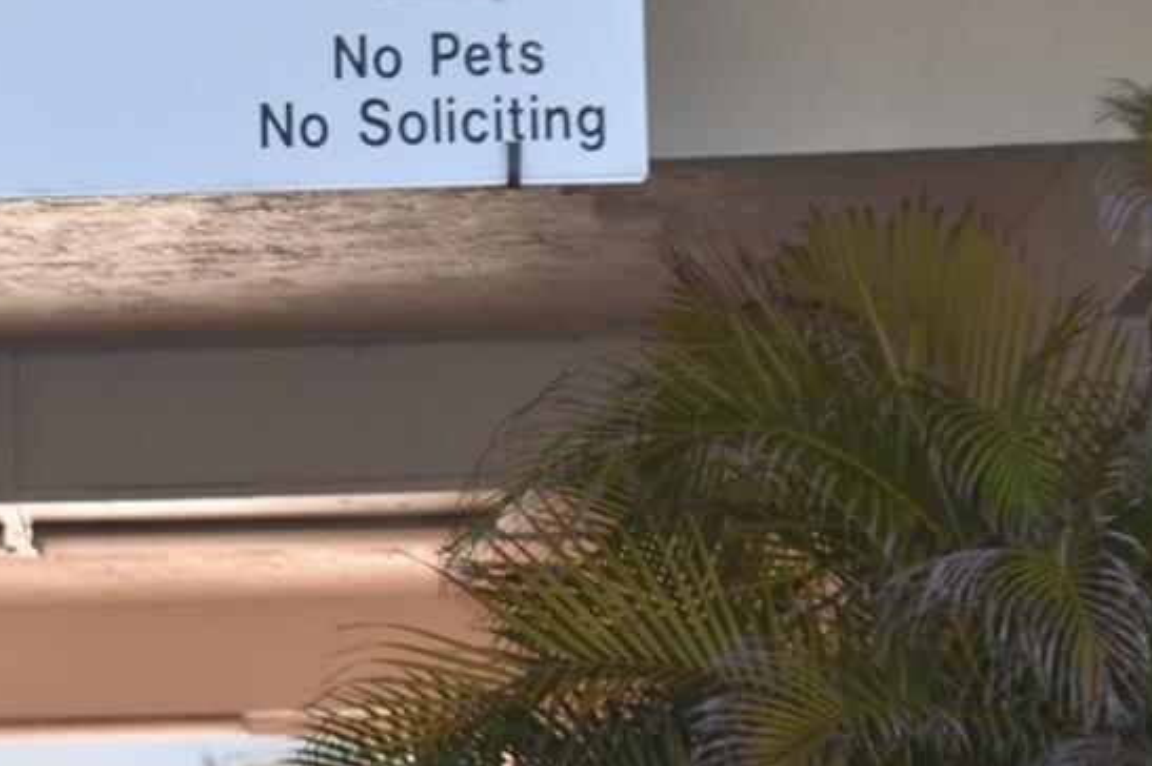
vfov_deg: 5.7
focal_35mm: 241
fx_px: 7722
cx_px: -236
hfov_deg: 8.4
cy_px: 543
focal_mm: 55
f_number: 6.3
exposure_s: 1/160
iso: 100
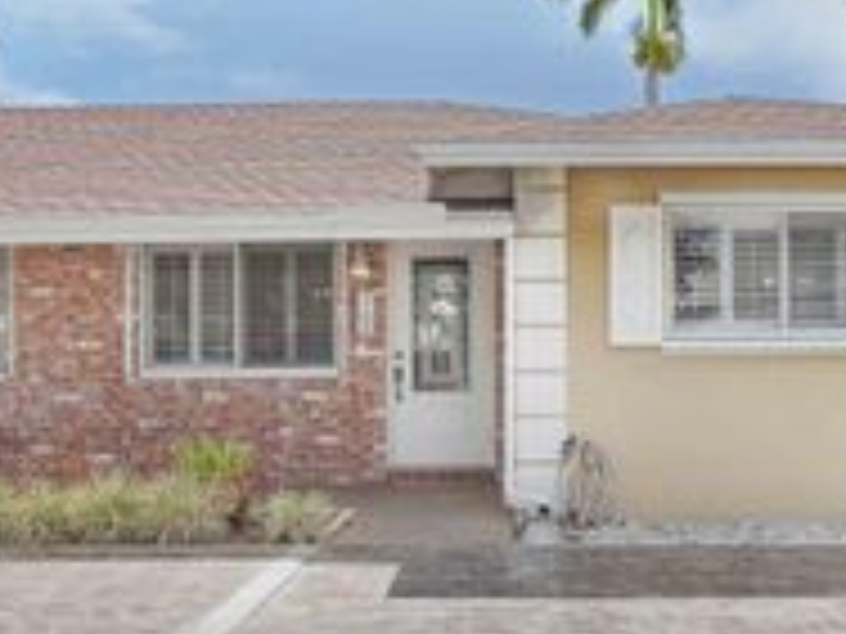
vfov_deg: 35.1
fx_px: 1002
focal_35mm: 41
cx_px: 562
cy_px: 344
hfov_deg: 45.1
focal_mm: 16
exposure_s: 1/400
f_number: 4.5
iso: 100
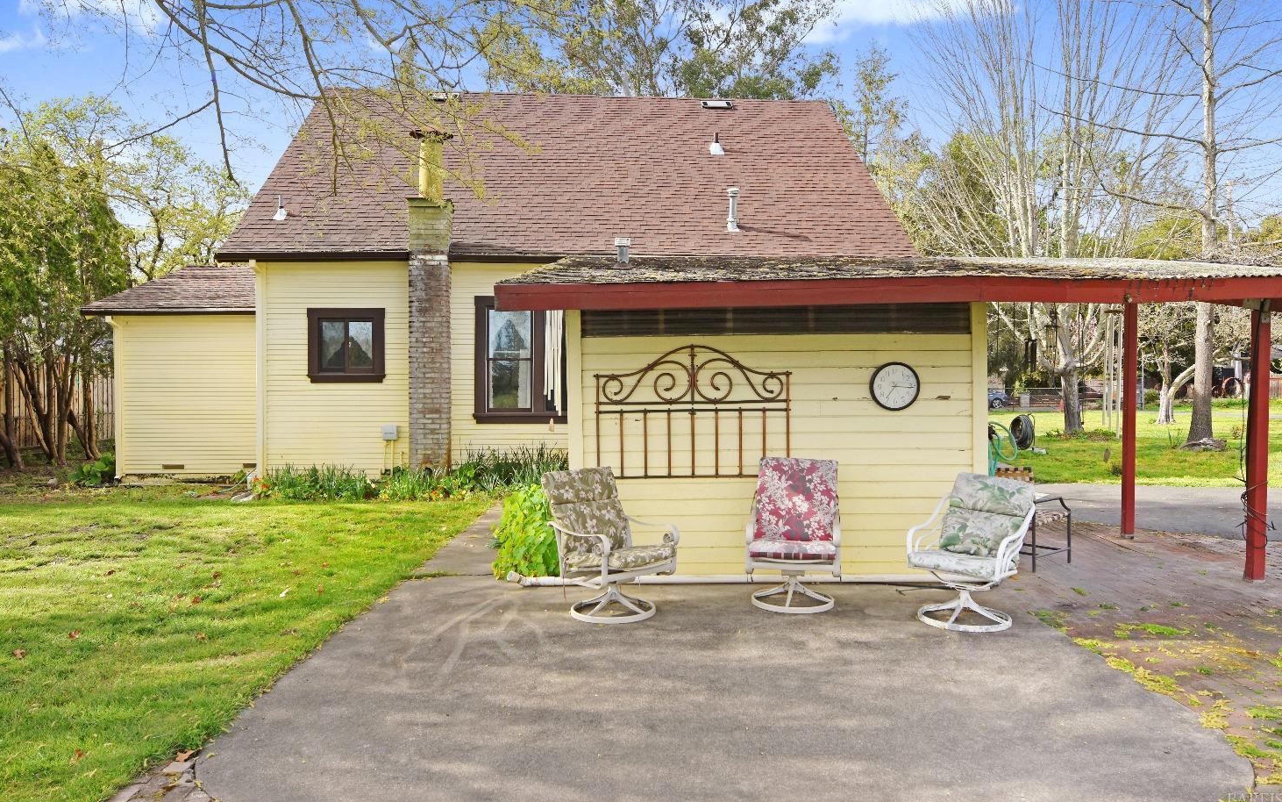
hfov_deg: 75.9
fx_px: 822
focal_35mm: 24
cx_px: 641
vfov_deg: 52.0
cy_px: 392
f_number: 7.1
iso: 100
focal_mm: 15
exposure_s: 1/200
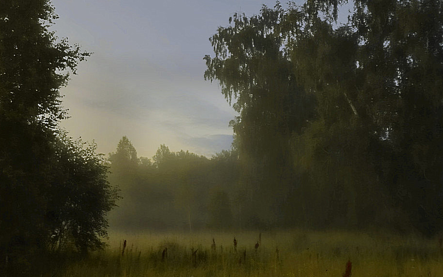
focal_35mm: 44
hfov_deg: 45.2
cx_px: 194
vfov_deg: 29.2
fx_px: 531
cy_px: 127
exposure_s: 1/60
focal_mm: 22
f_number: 6.3
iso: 200
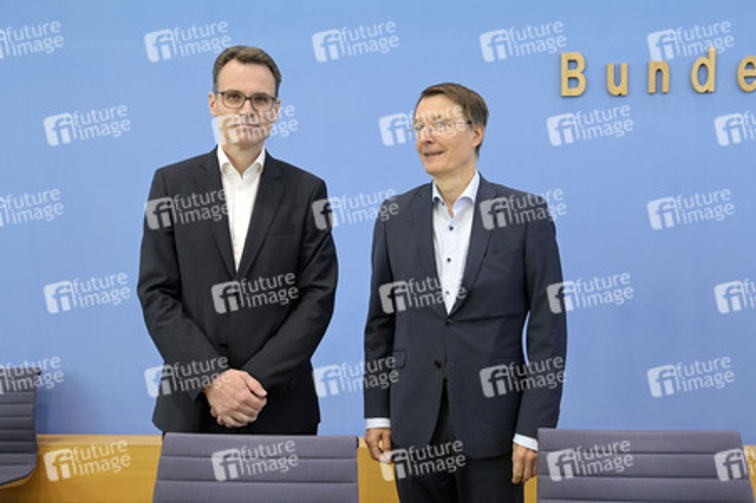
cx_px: 378
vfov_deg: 37.8
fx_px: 734
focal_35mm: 35
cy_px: 252
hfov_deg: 54.5
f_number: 5.6
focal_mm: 35
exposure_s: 1/400
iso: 4000
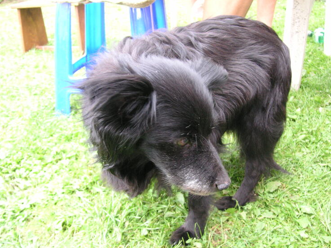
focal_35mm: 40
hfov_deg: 46.8
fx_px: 382
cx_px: 166
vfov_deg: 35.9
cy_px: 131
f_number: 2.8
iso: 100
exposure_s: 1/45
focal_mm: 6.1
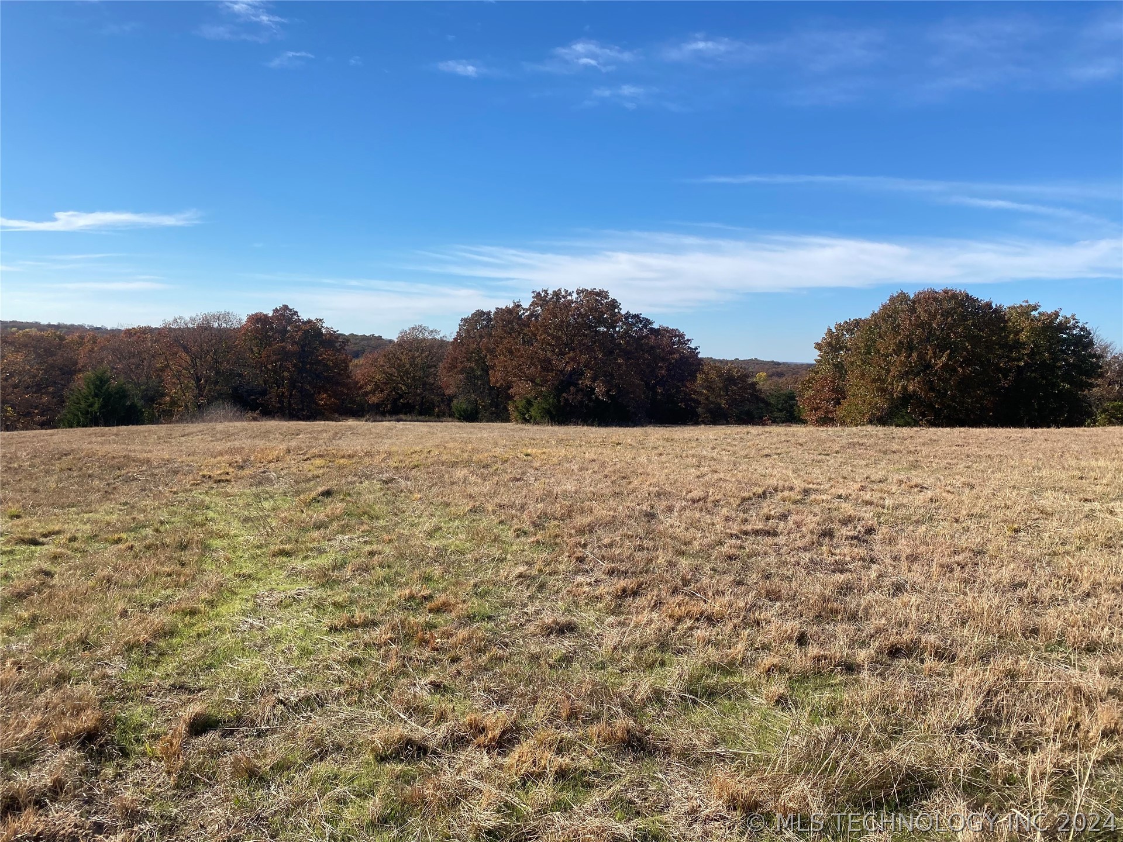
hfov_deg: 67.3
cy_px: 421
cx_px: 562
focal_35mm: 26
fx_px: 843
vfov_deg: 53.1
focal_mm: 4.25
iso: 32
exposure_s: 1/2890
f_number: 1.8
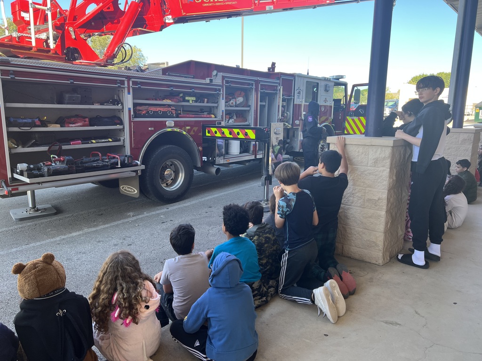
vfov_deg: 53.1
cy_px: 180
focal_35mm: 26
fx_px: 362
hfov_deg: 67.3
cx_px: 241
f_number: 1.5
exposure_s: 1/298
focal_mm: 5.7
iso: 50
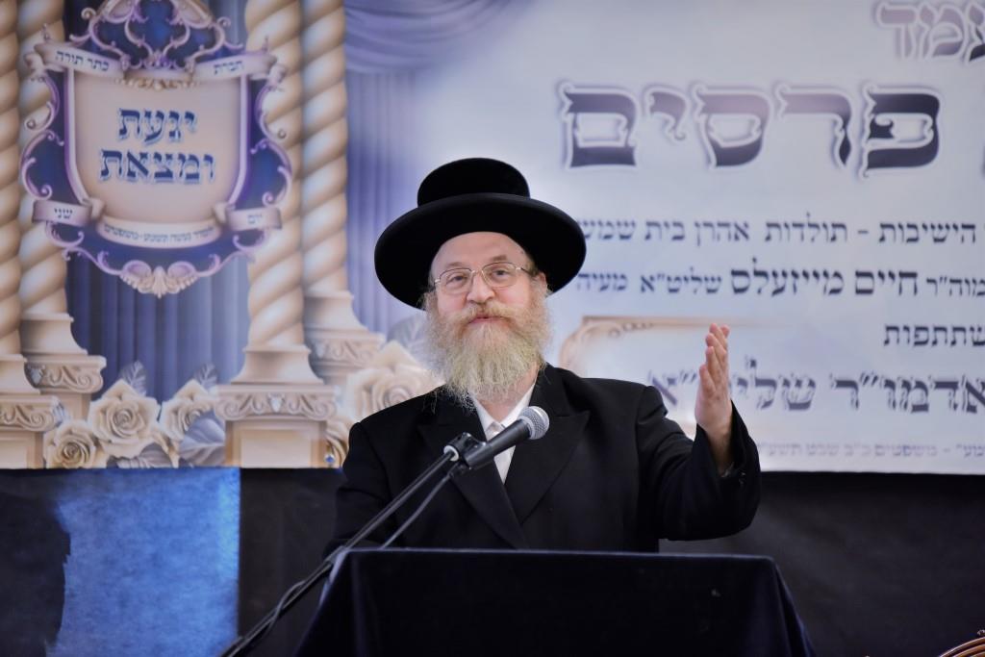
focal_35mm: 200
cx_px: 492
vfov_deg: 6.9
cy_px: 328
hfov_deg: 10.3
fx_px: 5473
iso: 1600
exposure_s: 1/400
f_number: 2.8
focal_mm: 200
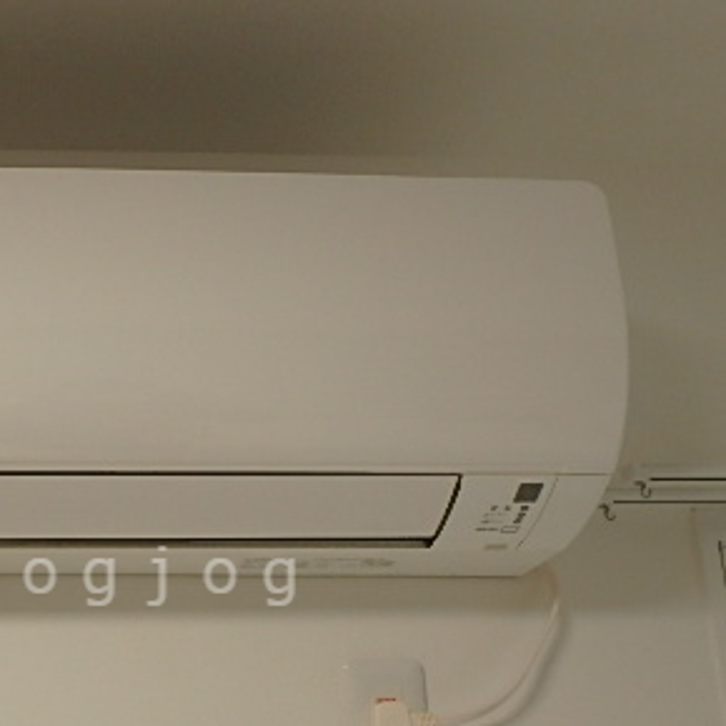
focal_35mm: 41
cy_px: 576
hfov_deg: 39.2
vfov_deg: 39.4
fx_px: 973
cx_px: 138
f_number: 3.5
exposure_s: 1/40
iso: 200
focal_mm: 3.7
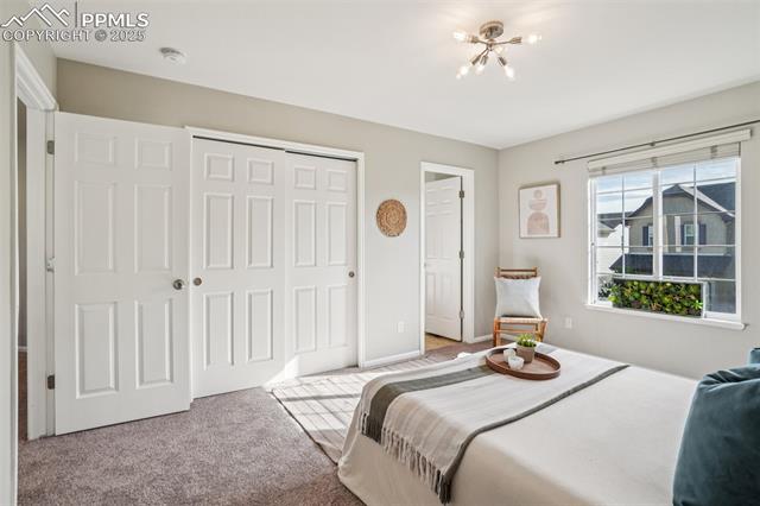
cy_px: 253
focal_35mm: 16
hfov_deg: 95.0
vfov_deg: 72.0
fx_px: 348
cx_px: 380
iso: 400
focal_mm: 11
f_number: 8
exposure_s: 1/100
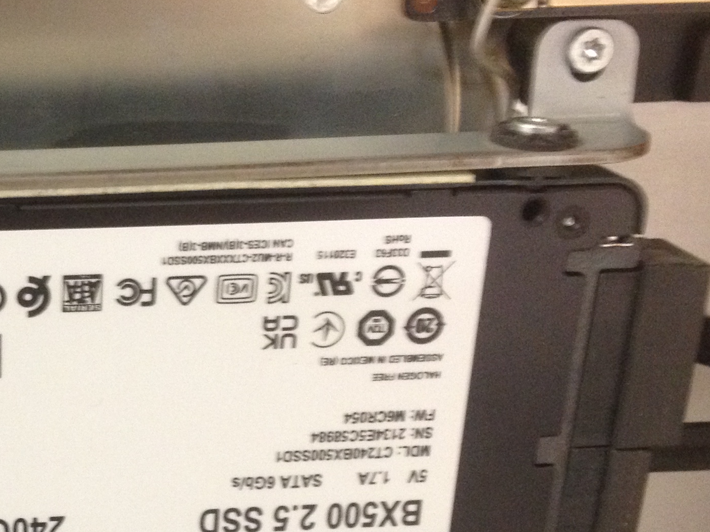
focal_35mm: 82
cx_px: 31
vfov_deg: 17.8
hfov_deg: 23.0
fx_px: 1682
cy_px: 444
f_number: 2.4
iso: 250
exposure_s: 1/20
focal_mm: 4.28
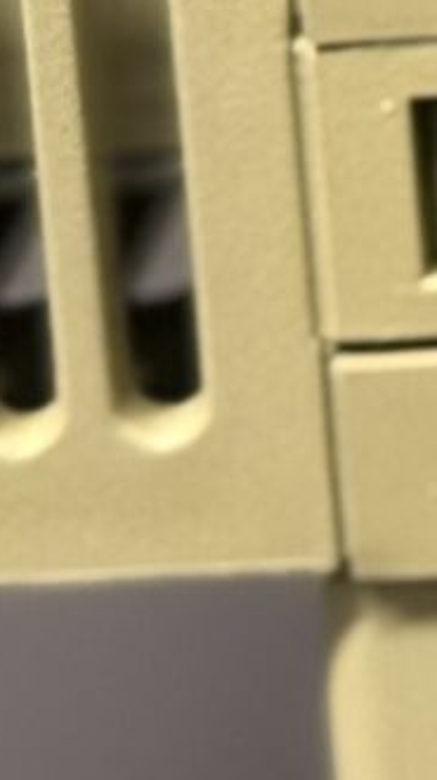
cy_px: -1220
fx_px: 8385
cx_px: 2591
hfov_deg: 2.8
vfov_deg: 5.1
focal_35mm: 406
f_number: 1.78
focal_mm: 6.76
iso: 250
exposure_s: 1/50
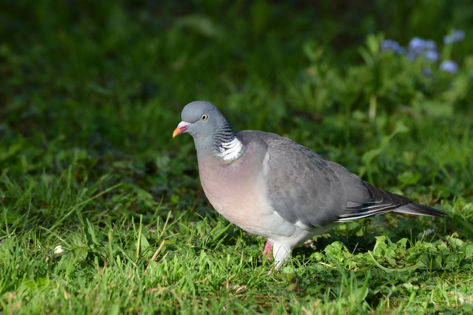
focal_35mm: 450
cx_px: 236
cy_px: 158
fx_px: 5911
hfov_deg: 4.6
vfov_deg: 3.1
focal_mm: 300
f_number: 7.1
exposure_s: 1/500
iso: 640
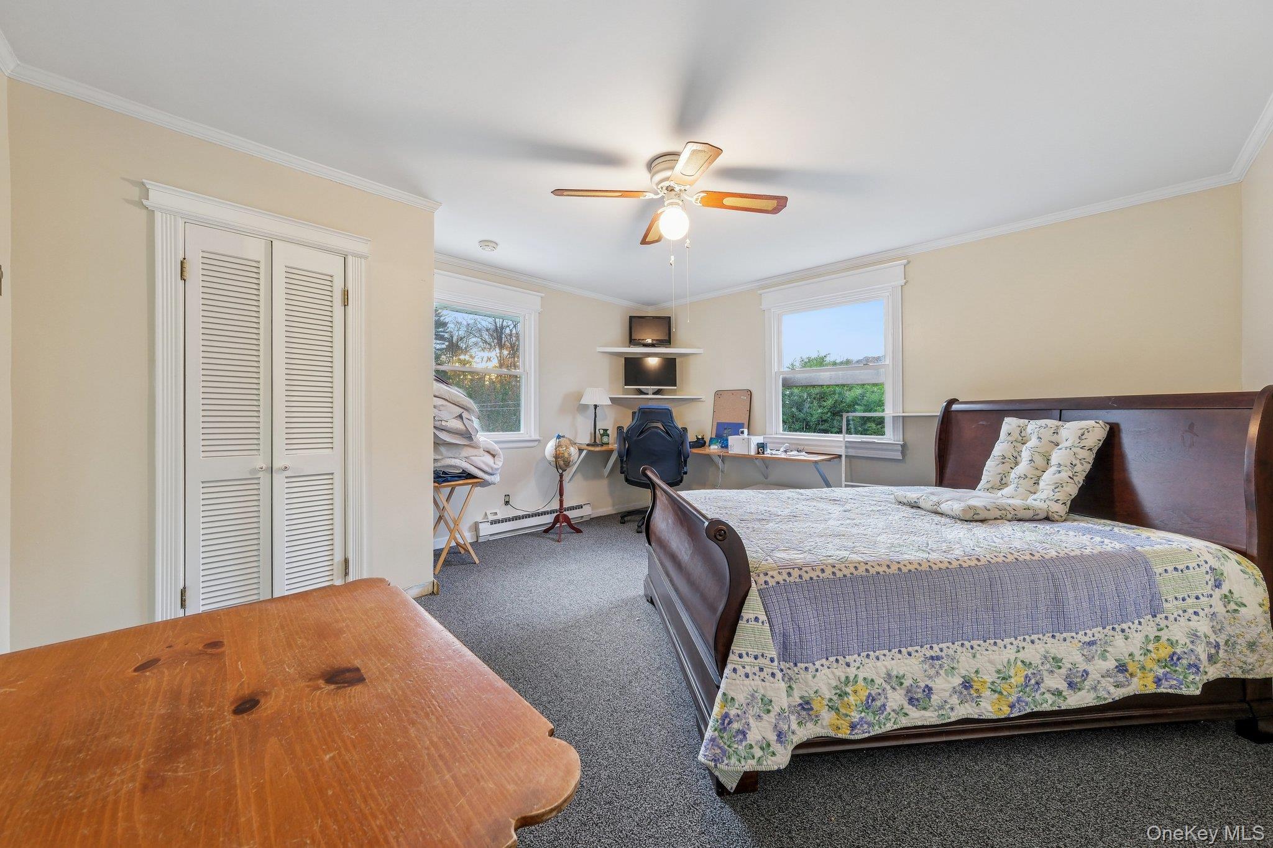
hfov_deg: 112.6
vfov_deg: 90.0
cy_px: 424
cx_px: 636
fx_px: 424
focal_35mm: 12
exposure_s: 1/5
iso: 400
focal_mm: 8
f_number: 8
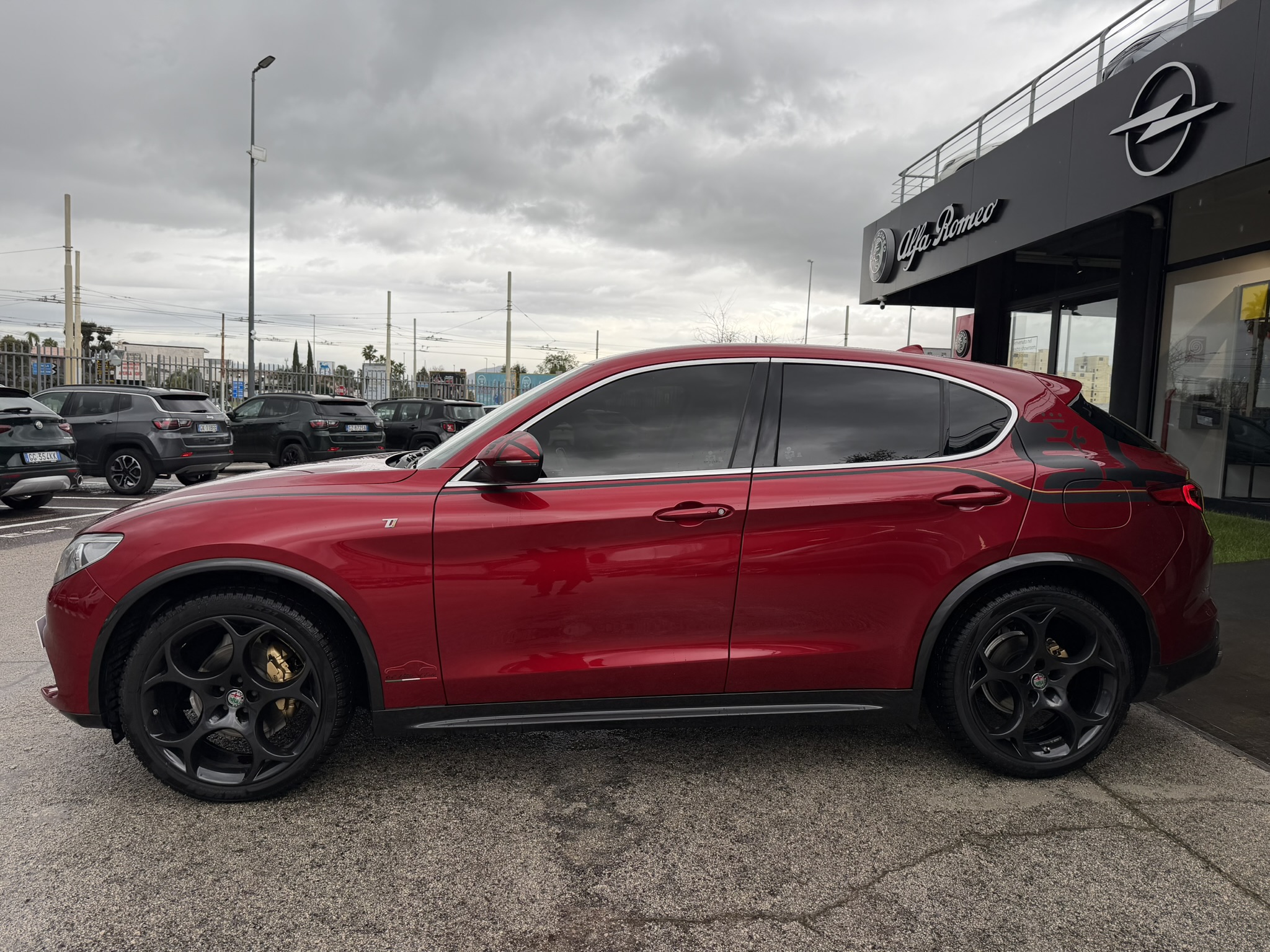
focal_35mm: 24
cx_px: 635
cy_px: 476
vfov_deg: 56.8
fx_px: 881
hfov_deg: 71.6
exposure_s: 1/622
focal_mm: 6.76
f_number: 1.78
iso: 80
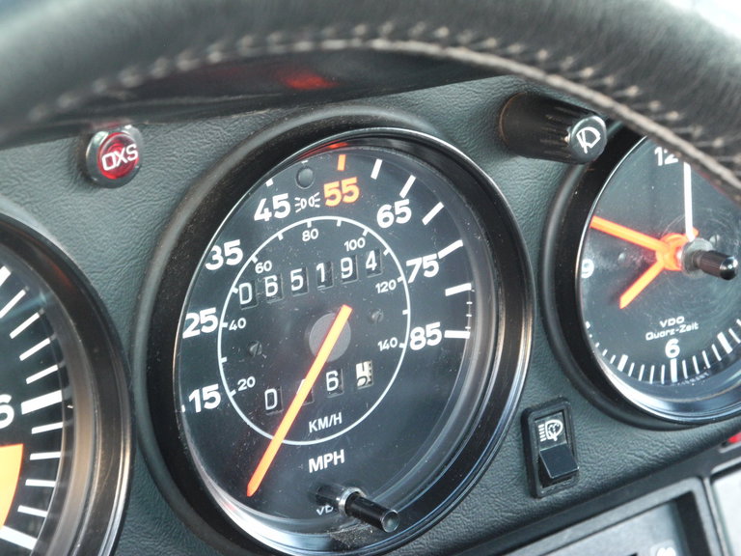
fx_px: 2547
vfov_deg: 12.5
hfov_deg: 16.6
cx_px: 370
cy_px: 278
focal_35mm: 119
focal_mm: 25.4
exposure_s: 1/8.8
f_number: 4.5
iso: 400
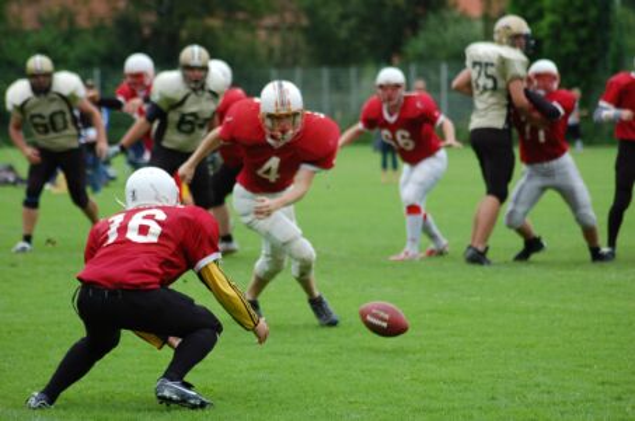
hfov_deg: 10.2
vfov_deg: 6.8
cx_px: 318
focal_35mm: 202
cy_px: 210
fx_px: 3564
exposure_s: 1/1000
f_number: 4.5
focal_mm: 135
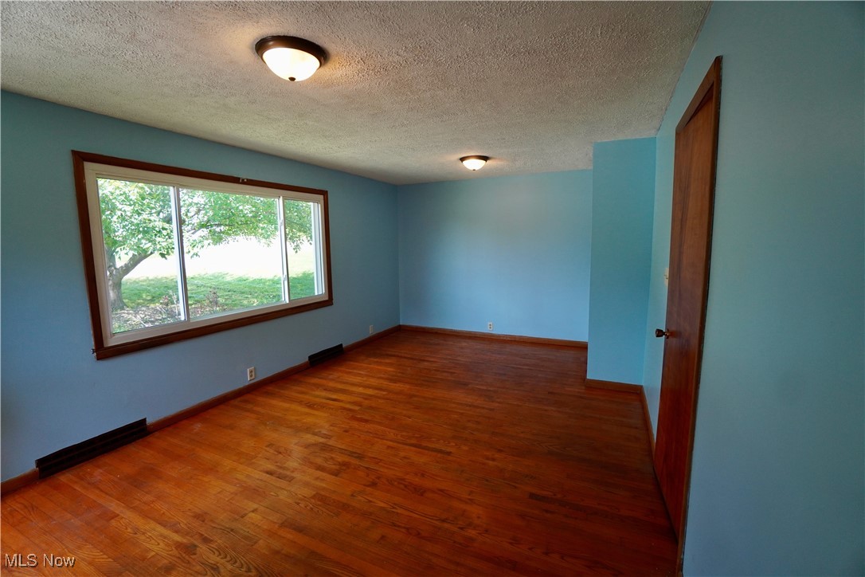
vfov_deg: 77.3
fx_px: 360
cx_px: 432
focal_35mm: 15
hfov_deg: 100.4
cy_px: 288
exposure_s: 1/160
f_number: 4
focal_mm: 10
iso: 500
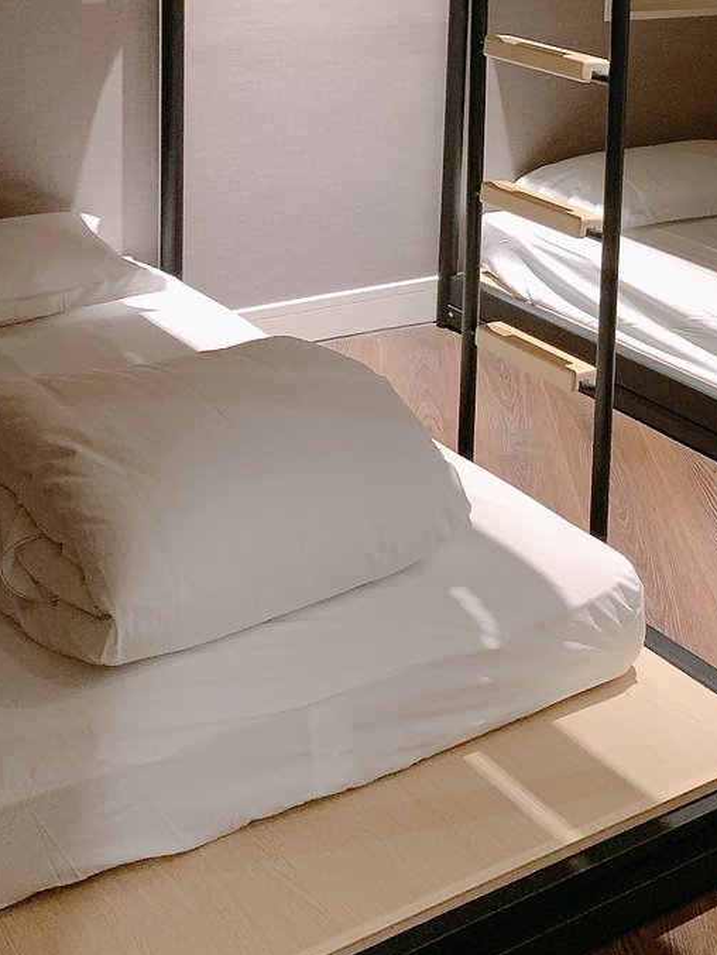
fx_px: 1629
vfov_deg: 31.1
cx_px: 601
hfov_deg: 24.3
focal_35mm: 59
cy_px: 79
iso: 640
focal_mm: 4.25
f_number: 1.8
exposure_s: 1/30
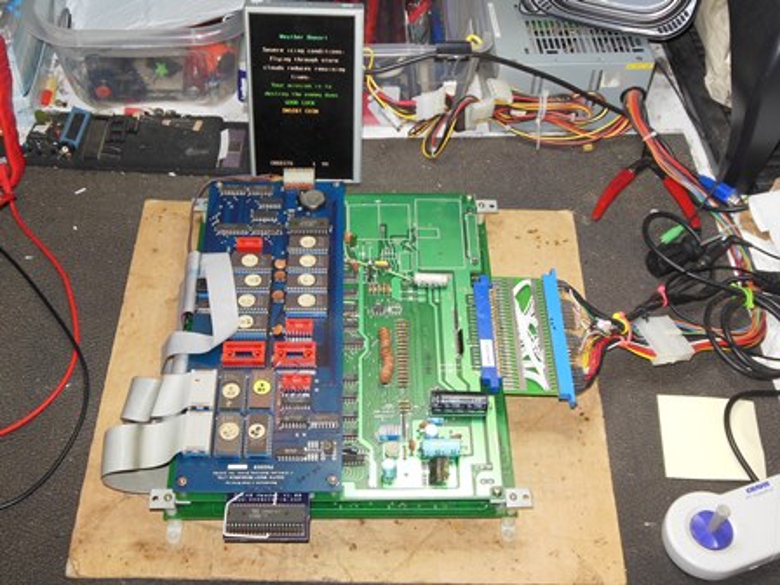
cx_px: 390
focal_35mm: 38
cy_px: 292
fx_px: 856
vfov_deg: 37.7
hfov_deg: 49.0
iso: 200
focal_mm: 6.8
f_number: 3.6
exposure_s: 1/30
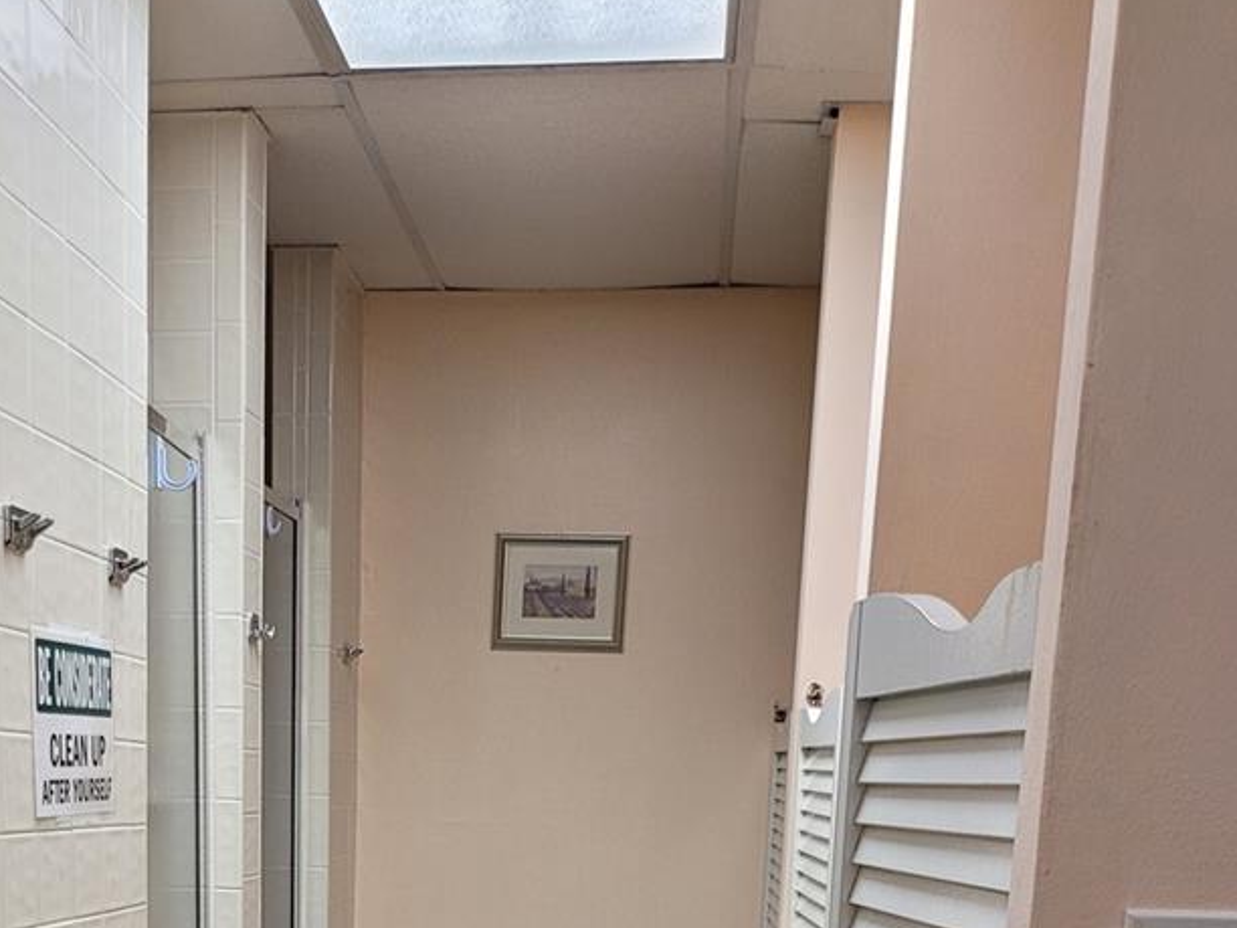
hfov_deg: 37.1
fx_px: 1822
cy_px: 1124
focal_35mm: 51
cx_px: 416
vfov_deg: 25.5
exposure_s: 1/120
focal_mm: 5
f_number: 1.8
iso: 160
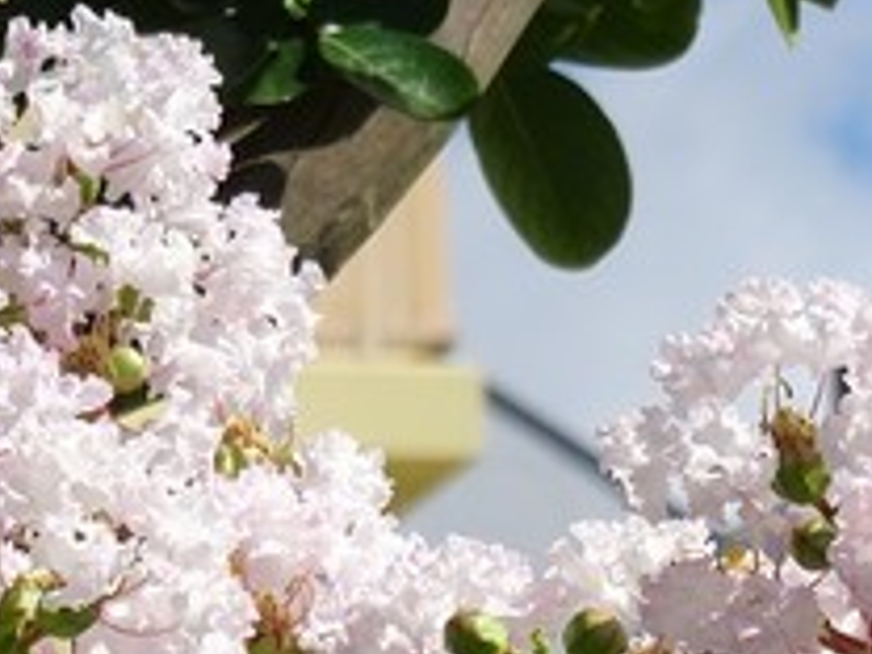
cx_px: 868
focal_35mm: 401
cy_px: 704
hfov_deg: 4.9
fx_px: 10101
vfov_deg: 3.7
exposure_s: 1/500
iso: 80
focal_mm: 23.73
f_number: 5.6
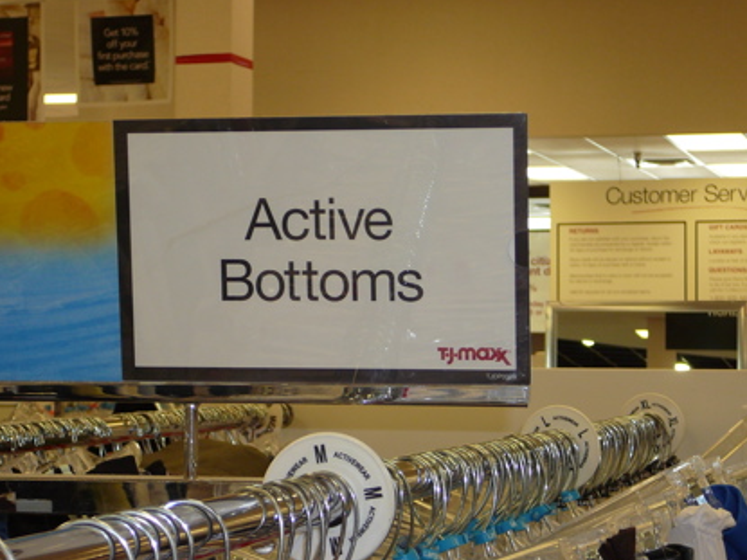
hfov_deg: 22.5
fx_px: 1877
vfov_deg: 17.0
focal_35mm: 87
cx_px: 353
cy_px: 292
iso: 100
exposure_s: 1/30
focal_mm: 12.2
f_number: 3.8
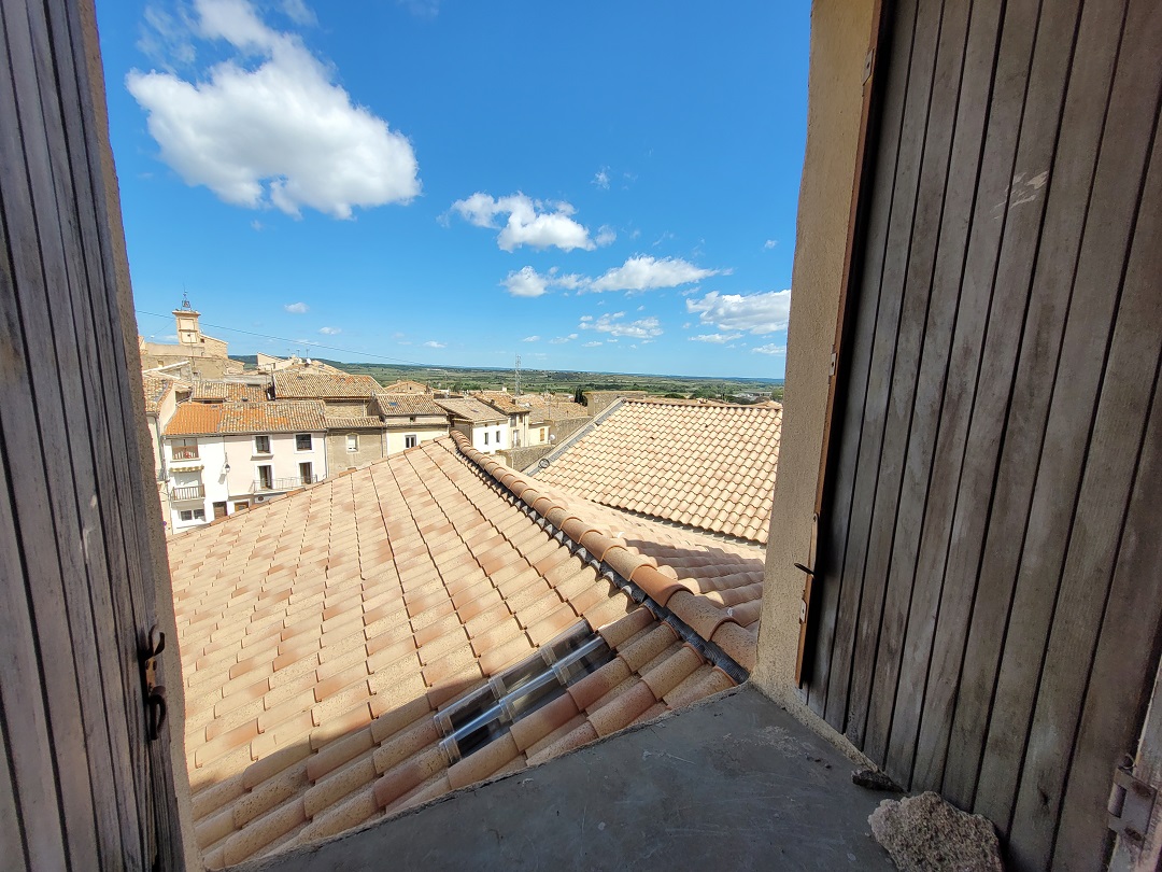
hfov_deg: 106.2
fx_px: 436
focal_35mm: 13
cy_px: 436
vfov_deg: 89.9
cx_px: 581
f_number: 2.2
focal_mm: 1.74
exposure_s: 1/1343
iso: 40
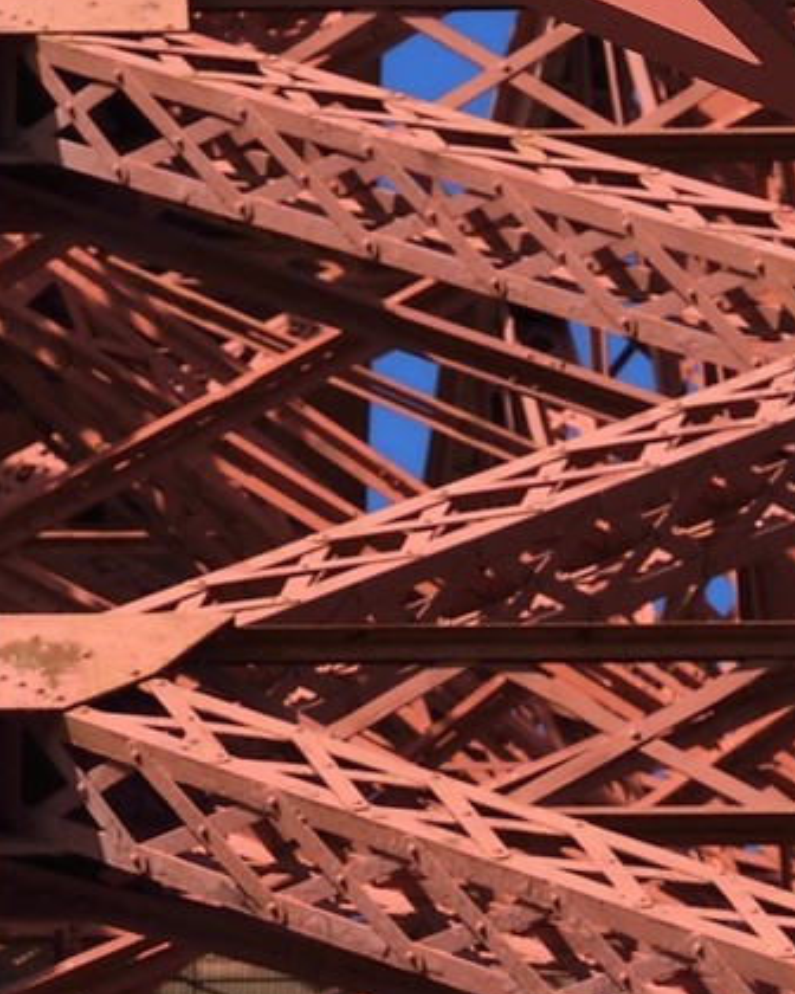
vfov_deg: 3.5
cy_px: 2510
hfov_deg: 2.8
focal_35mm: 548
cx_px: -173
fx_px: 16117
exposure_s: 1/250
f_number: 11
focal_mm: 102
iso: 200
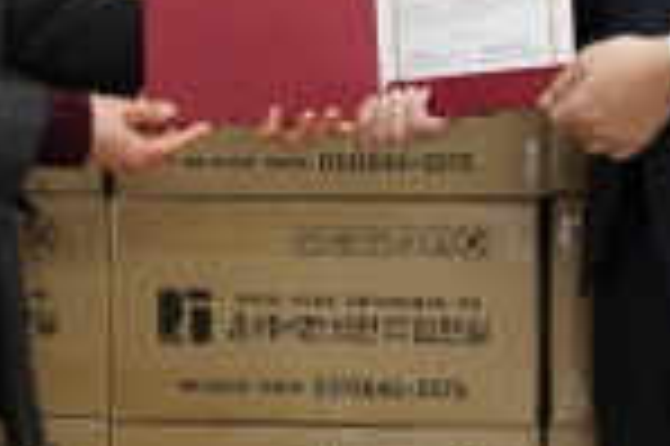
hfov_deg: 13.9
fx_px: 2751
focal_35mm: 148
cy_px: -320
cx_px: 319
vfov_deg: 8.9
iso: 1250
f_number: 4.5
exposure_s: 1/125
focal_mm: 40
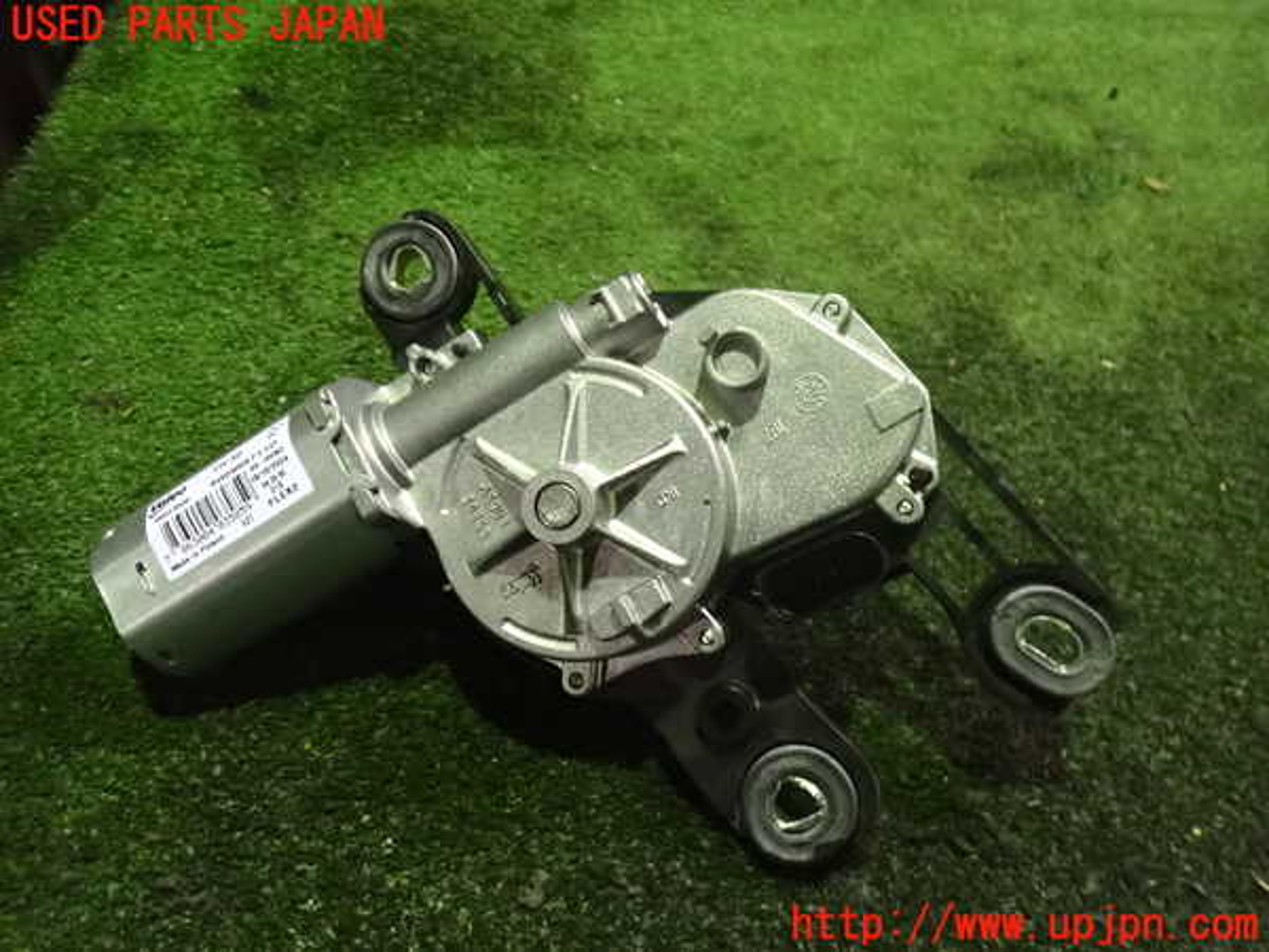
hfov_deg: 60.0
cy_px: 476
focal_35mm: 30
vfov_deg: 46.8
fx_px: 1100
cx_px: 634
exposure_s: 1/60
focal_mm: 5.4
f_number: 2.3
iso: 1600
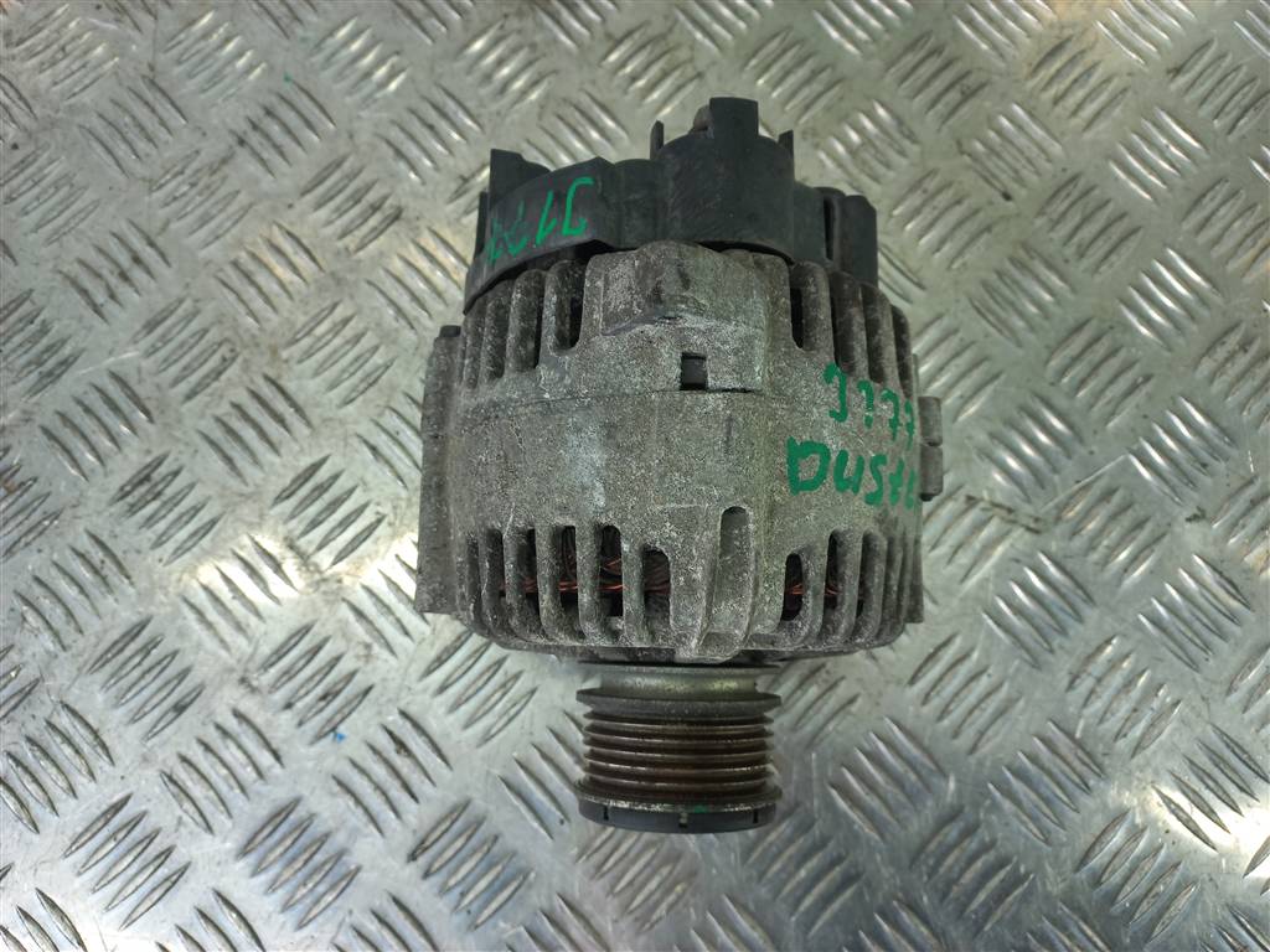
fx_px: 917
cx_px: 635
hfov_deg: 69.4
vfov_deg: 54.9
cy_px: 476
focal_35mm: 25
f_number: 1.8
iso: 40
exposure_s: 1/50
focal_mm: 4.6
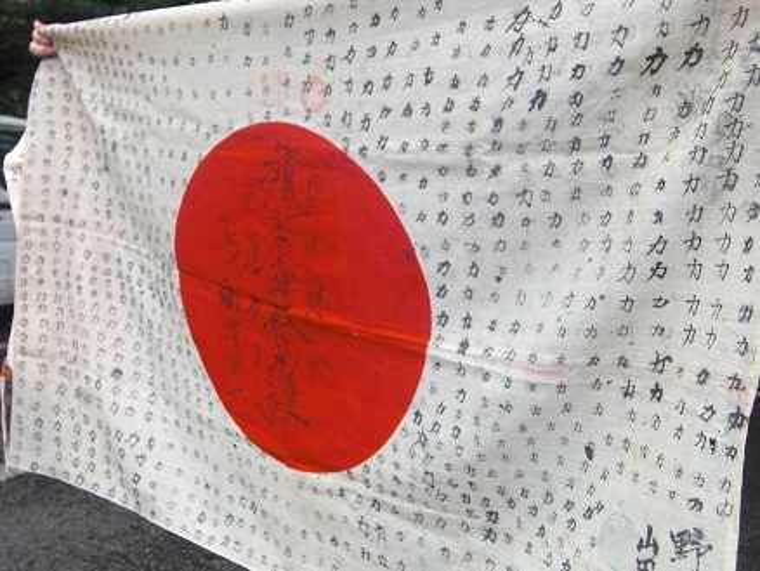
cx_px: 380
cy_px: 286
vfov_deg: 36.9
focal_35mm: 39
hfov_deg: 47.8
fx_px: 857
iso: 50
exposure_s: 1/160
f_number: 3
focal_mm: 6.9
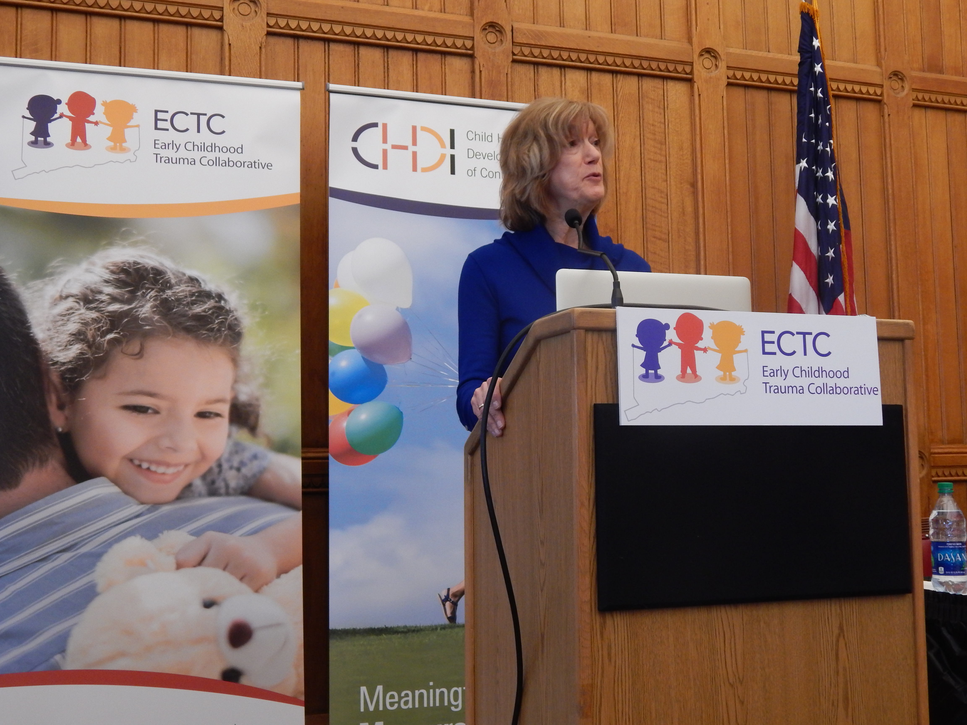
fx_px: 1201
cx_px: 484
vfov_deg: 33.6
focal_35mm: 43
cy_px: 362
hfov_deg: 43.9
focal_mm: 7.7
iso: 320
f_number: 3.6
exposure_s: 1/30
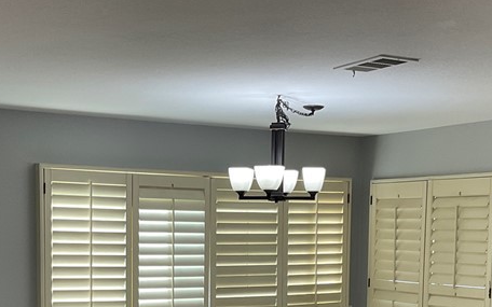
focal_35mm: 69
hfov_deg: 29.7
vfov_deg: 18.3
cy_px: 317
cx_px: 208
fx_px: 925
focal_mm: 3
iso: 40
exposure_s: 1/60
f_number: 1.8
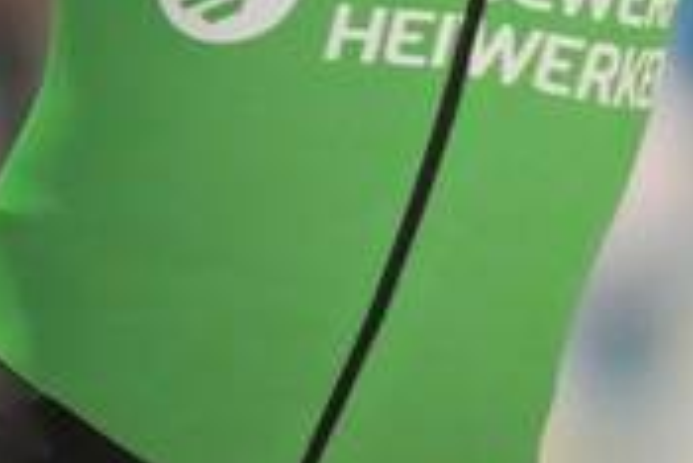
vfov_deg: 0.8
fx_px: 33021
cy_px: -412
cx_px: 832
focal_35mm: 1714
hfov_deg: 1.2
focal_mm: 400
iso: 12800
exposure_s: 1/1000
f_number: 2.8
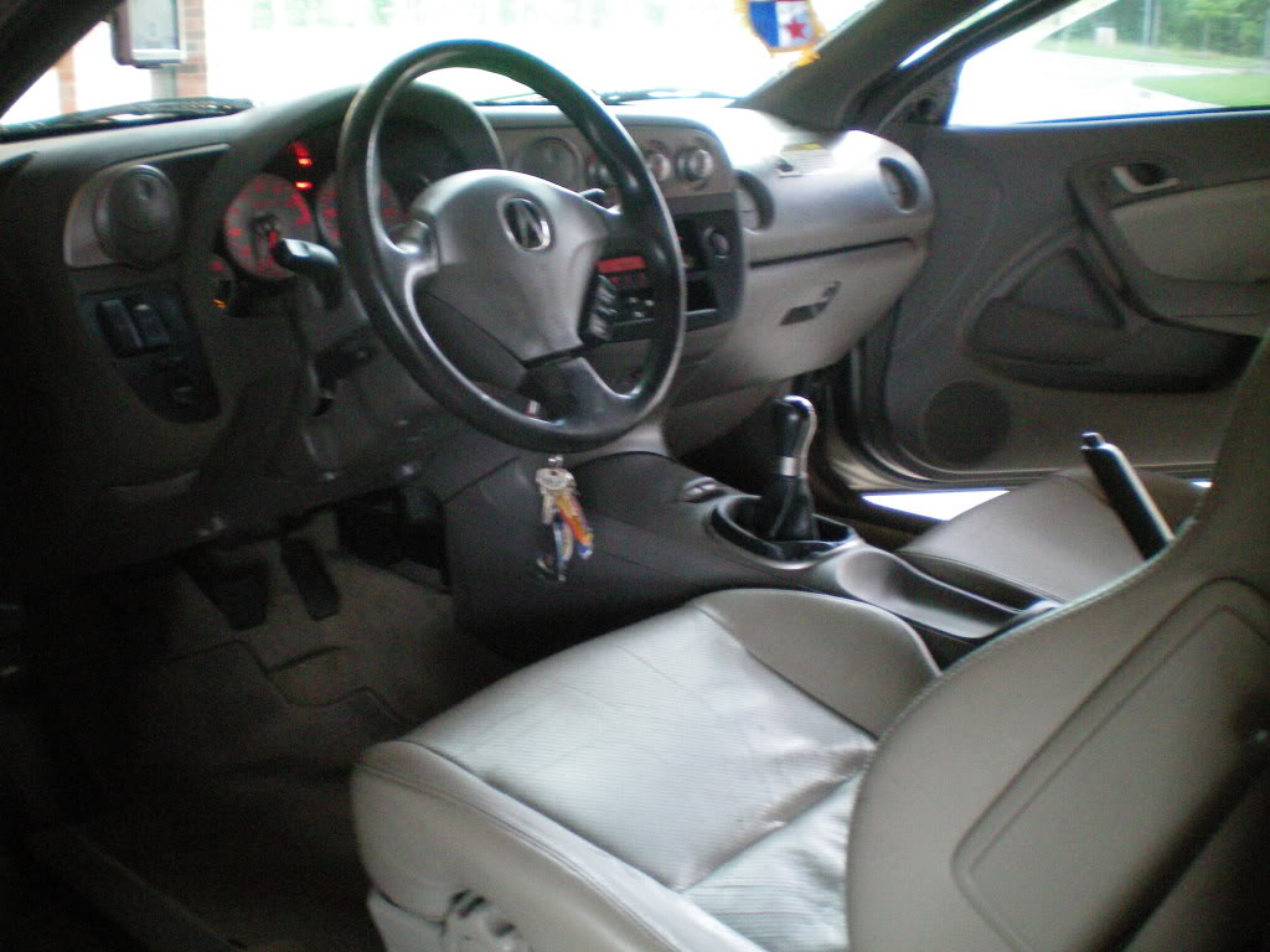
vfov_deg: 37.7
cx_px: 635
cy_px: 476
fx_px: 1394
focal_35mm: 38
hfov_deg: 49.0
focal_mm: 6.3
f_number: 3.1
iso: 400
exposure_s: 1/25
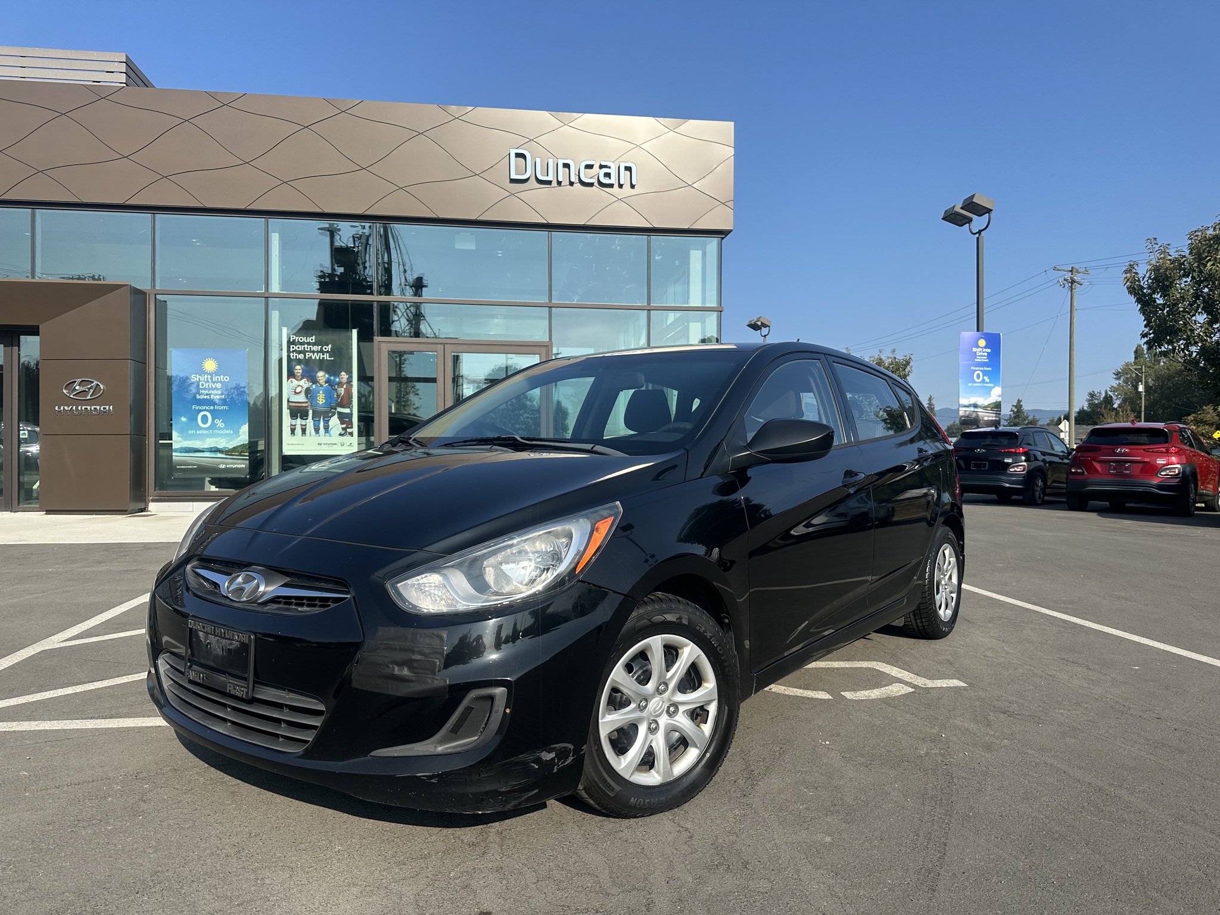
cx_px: 610
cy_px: 458
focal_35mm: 24
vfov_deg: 56.8
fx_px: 846
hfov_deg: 71.6
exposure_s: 1/3472
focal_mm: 6.86
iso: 80
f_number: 1.78
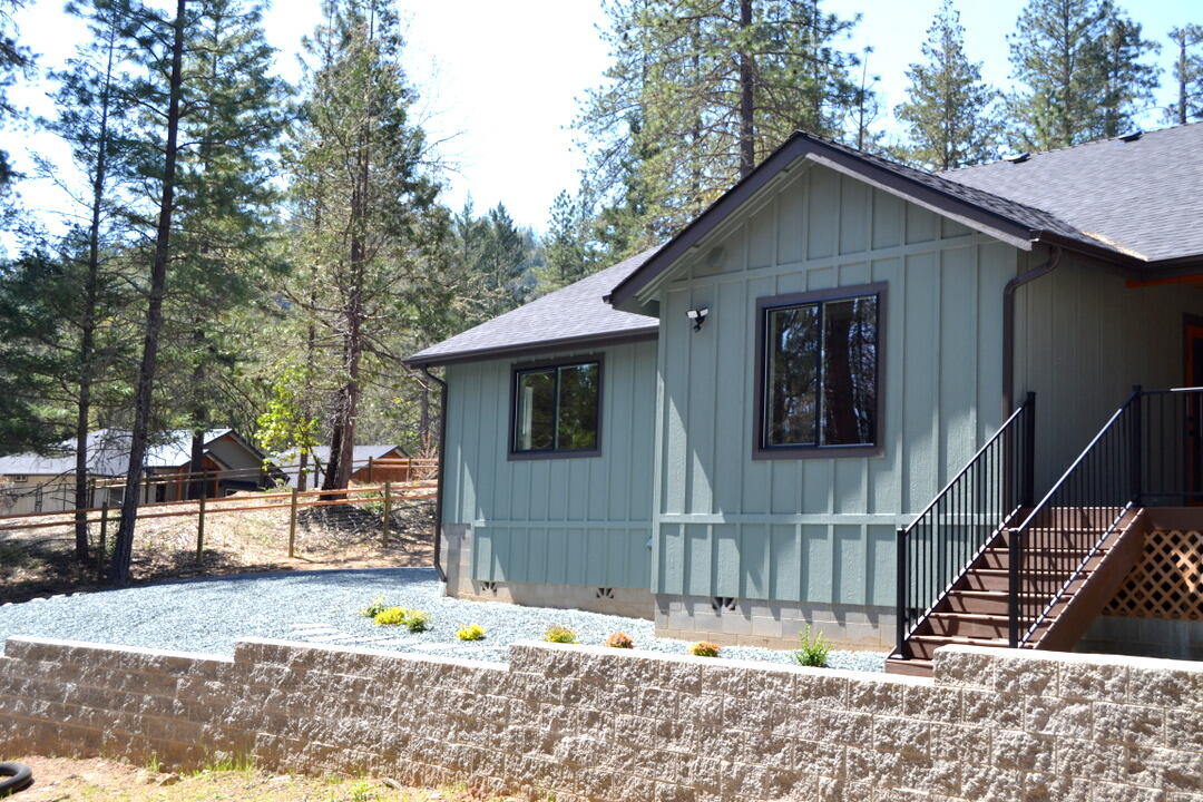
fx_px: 1504
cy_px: 401
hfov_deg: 43.6
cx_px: 602
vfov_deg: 29.9
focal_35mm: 45
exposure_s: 1/160
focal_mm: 30
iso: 100
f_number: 6.3
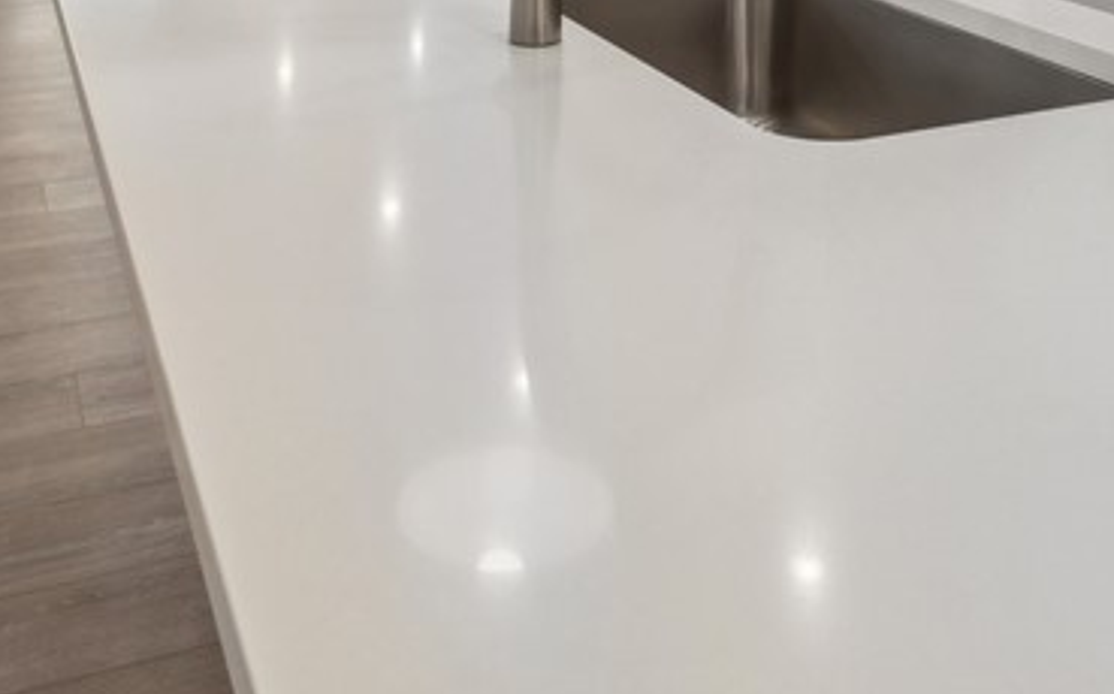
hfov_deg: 44.4
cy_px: -267
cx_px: 562
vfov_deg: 24.1
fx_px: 1365
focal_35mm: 45
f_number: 7.1
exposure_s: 1/25
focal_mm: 10
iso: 200
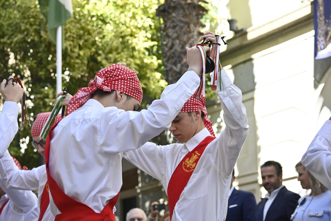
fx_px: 938
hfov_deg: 20.0
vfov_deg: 13.4
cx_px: 166
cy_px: 110
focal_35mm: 102
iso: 400
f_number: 5.6
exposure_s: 1/400
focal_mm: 68
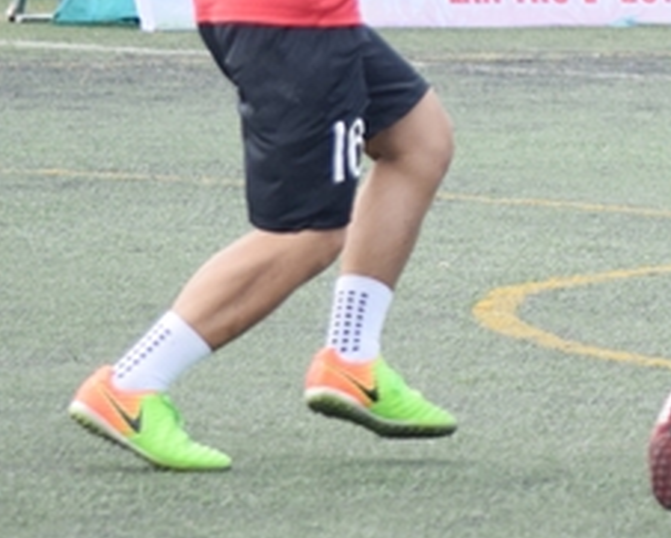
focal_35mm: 399
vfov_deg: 3.9
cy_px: -82
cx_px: 775
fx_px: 7927
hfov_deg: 4.8
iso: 800
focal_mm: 100
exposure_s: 1/1600
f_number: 6.3
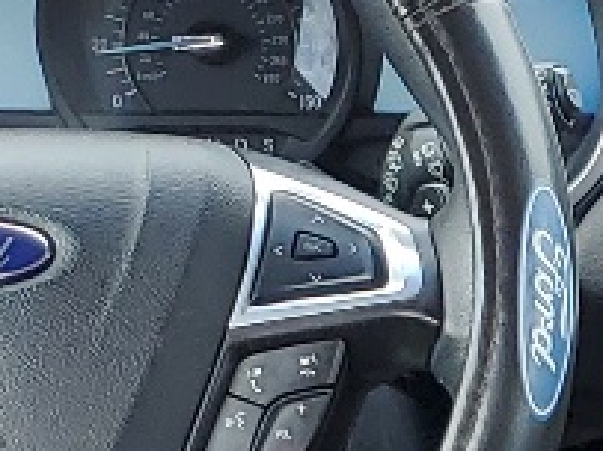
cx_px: 1025
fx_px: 3569
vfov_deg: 6.8
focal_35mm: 205
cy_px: 1142
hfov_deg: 9.3
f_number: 1.5
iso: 50
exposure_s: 1/222
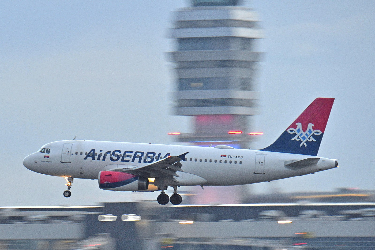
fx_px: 3854
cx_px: 188
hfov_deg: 5.6
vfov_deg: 3.7
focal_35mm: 370
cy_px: 125
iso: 720
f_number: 8
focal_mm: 370
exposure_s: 1/50
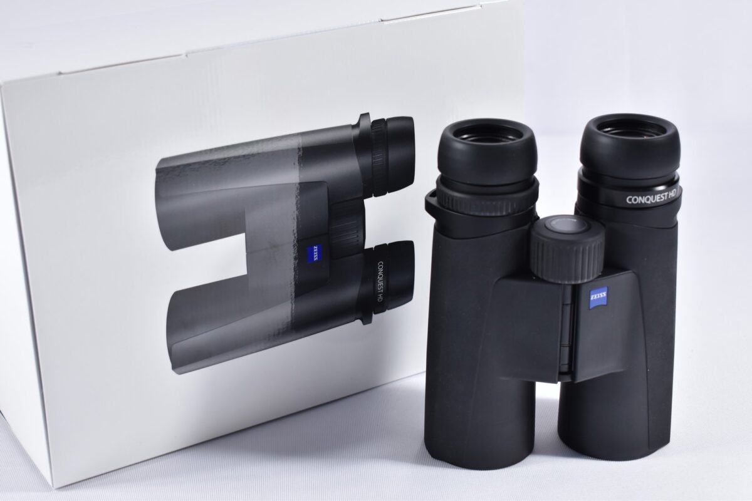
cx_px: 376
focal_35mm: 60
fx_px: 1253
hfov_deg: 33.4
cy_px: 250
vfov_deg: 22.6
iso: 640
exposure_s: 1/50
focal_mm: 40
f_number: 5
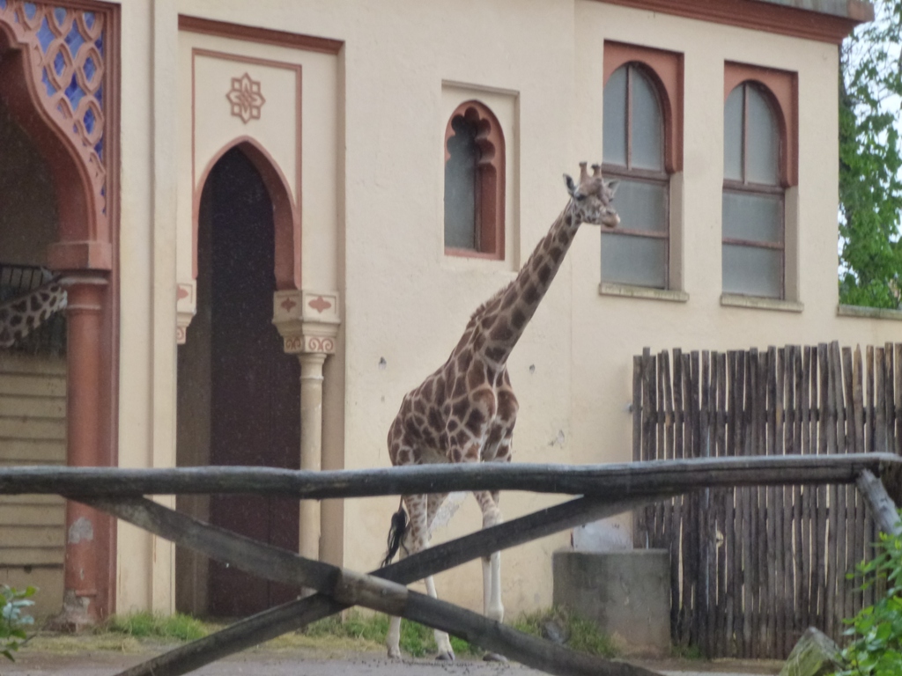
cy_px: 338
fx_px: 3153
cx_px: 451
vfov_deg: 12.2
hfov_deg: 16.3
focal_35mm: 121
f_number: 5.1
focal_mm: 21.7
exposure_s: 1/200
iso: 320
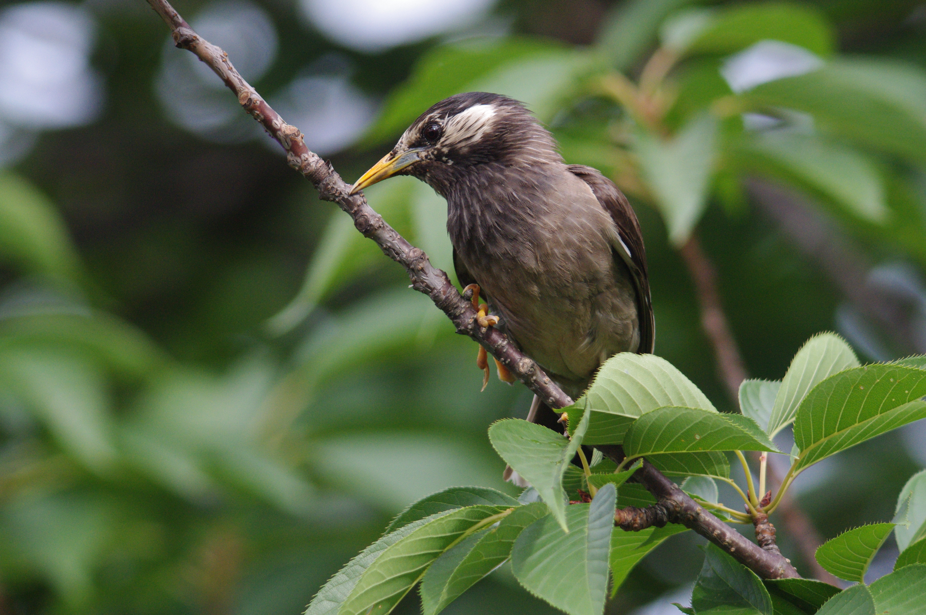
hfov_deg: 1.7
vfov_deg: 1.1
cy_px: 308
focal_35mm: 1200
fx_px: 30829
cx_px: 463
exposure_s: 1/640
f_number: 6.7
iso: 1600
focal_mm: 800
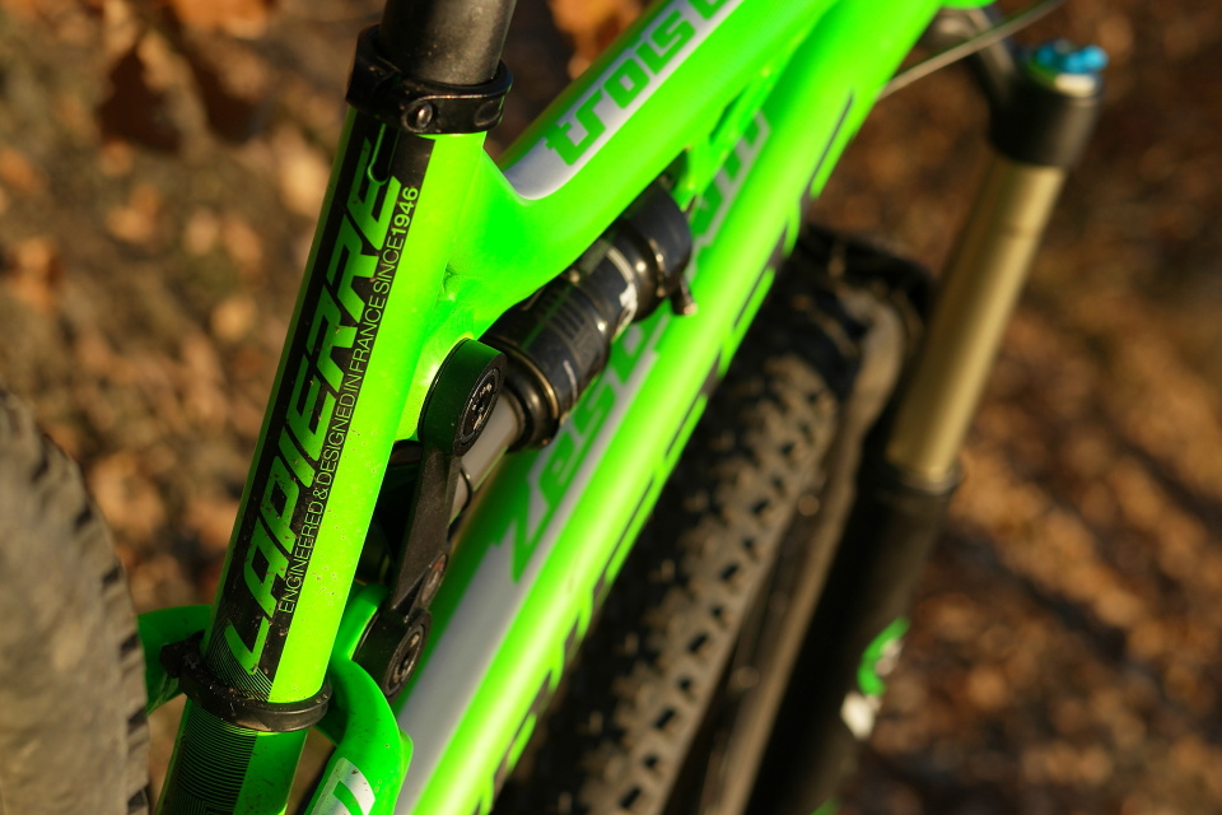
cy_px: 408
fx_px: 2342
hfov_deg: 29.2
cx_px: 611
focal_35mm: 69
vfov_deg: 19.7
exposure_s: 1/800
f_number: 4.5
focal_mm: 45
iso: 200
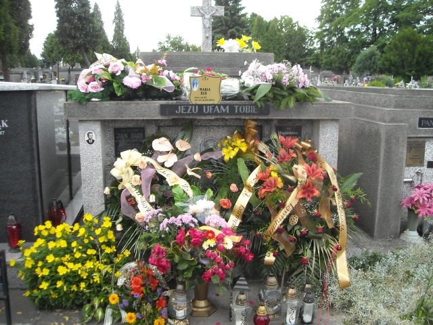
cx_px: 216
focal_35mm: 35
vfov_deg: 40.7
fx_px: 438
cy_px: 162
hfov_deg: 52.6
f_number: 2.8
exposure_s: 1/161
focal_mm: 5.7
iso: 64
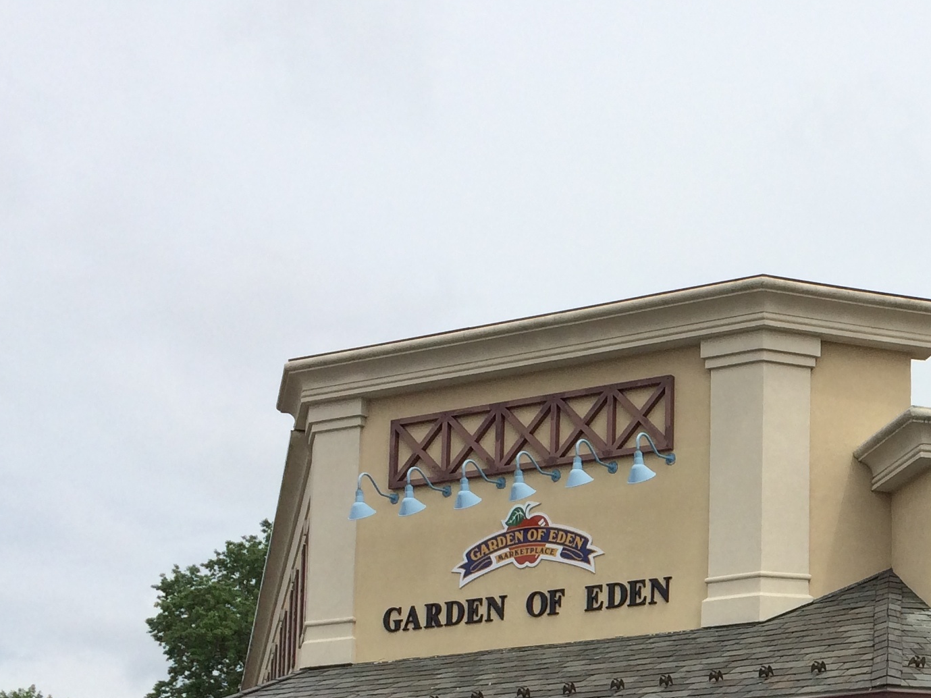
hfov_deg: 25.6
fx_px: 1909
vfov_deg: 20.1
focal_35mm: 71
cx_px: 994
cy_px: 687
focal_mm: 4.12
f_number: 2.2
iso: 40
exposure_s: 1/3165
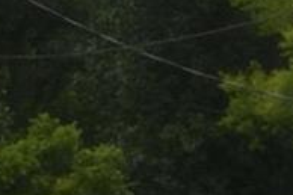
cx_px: 751
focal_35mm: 214
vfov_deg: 6.4
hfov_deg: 8.6
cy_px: 98
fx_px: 1737
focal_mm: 27
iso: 110
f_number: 5
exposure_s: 1/200
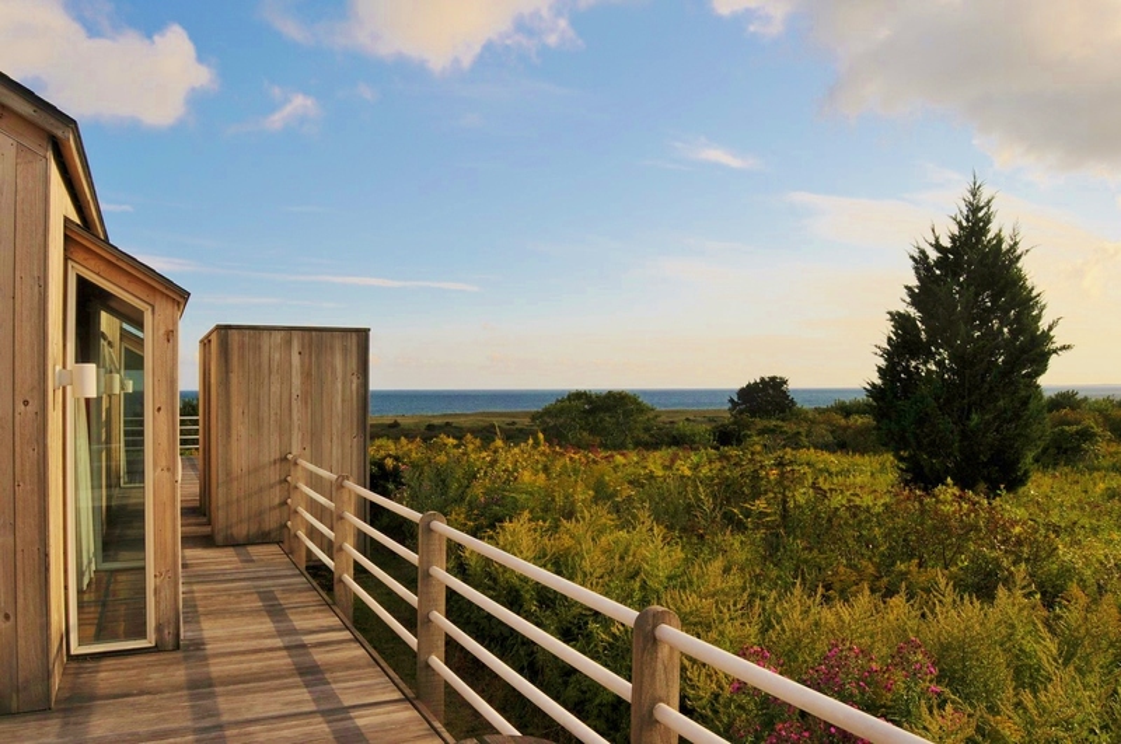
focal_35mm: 27
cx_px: 560
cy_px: 372
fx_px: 840
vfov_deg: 47.8
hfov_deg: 67.5
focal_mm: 18
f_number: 10
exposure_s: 1/400
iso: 200
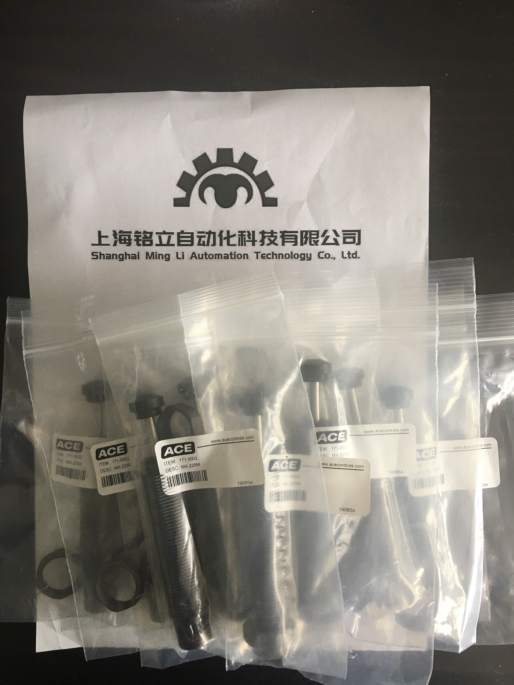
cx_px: 257
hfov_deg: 48.2
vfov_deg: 61.7
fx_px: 574
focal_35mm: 29
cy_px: 342
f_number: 2.2
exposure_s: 1/33
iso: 50
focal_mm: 4.15
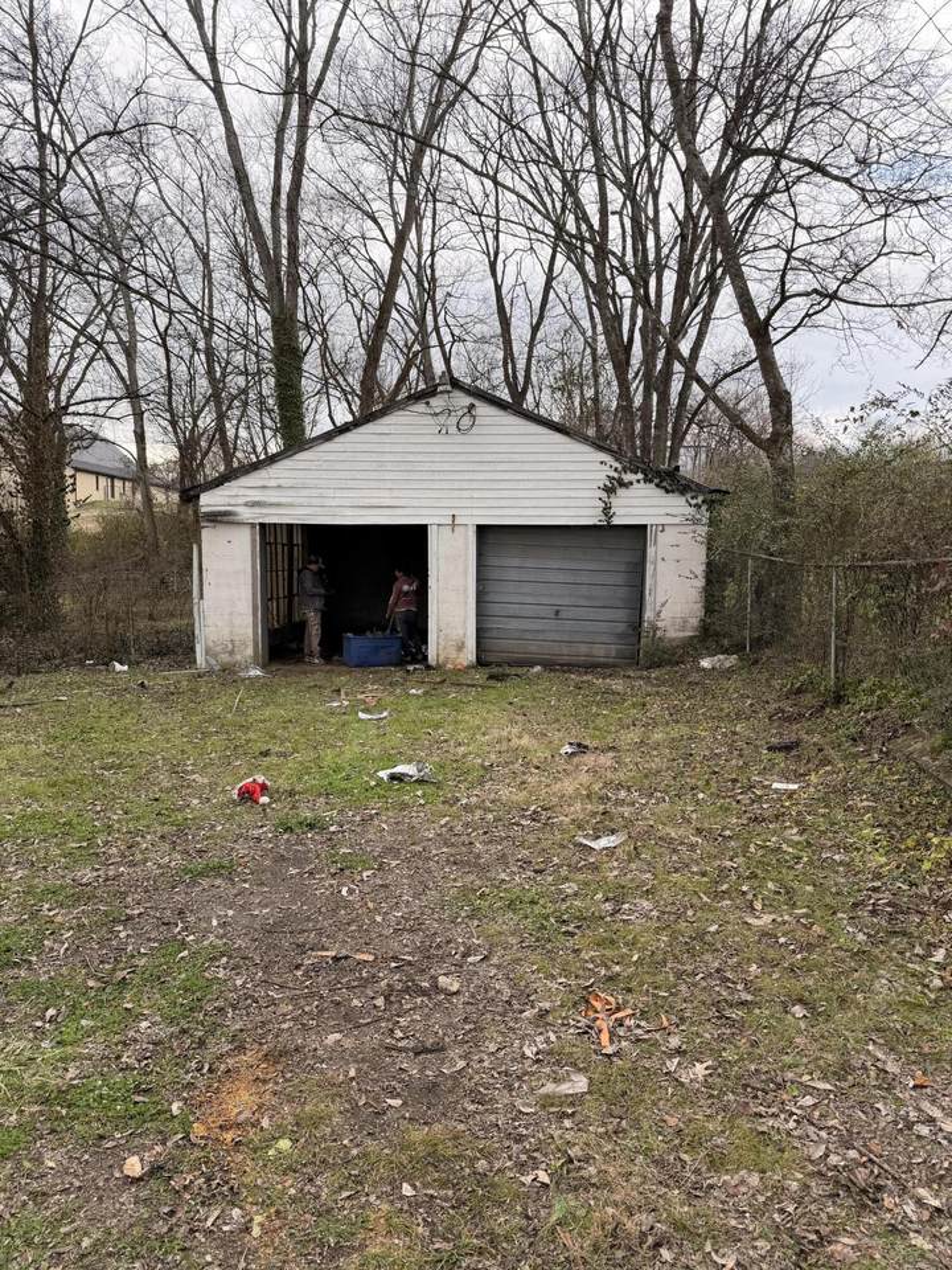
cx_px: 476
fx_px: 880
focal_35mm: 24
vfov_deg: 71.6
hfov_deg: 56.8
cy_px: 635
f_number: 1.78
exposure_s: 1/702
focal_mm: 6.76
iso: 100
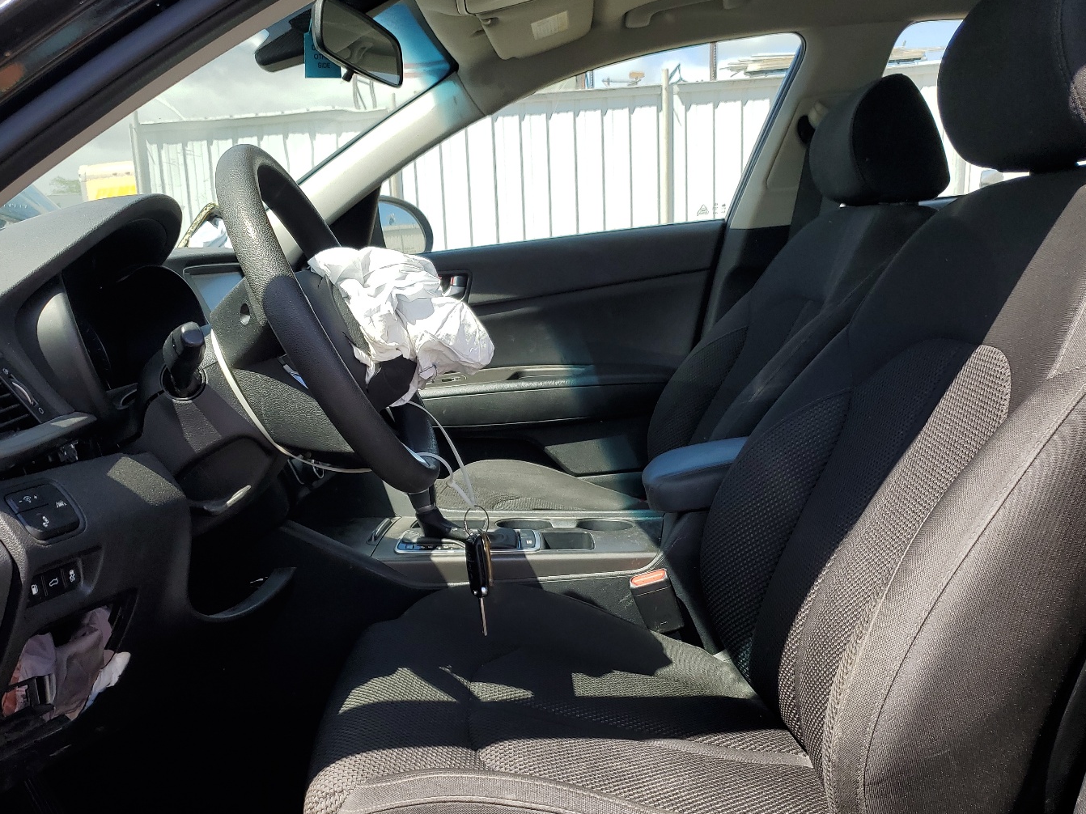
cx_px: 465
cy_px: 482
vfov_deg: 45.2
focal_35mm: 31
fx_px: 972
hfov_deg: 58.1
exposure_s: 1/1111
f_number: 1.5
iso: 50
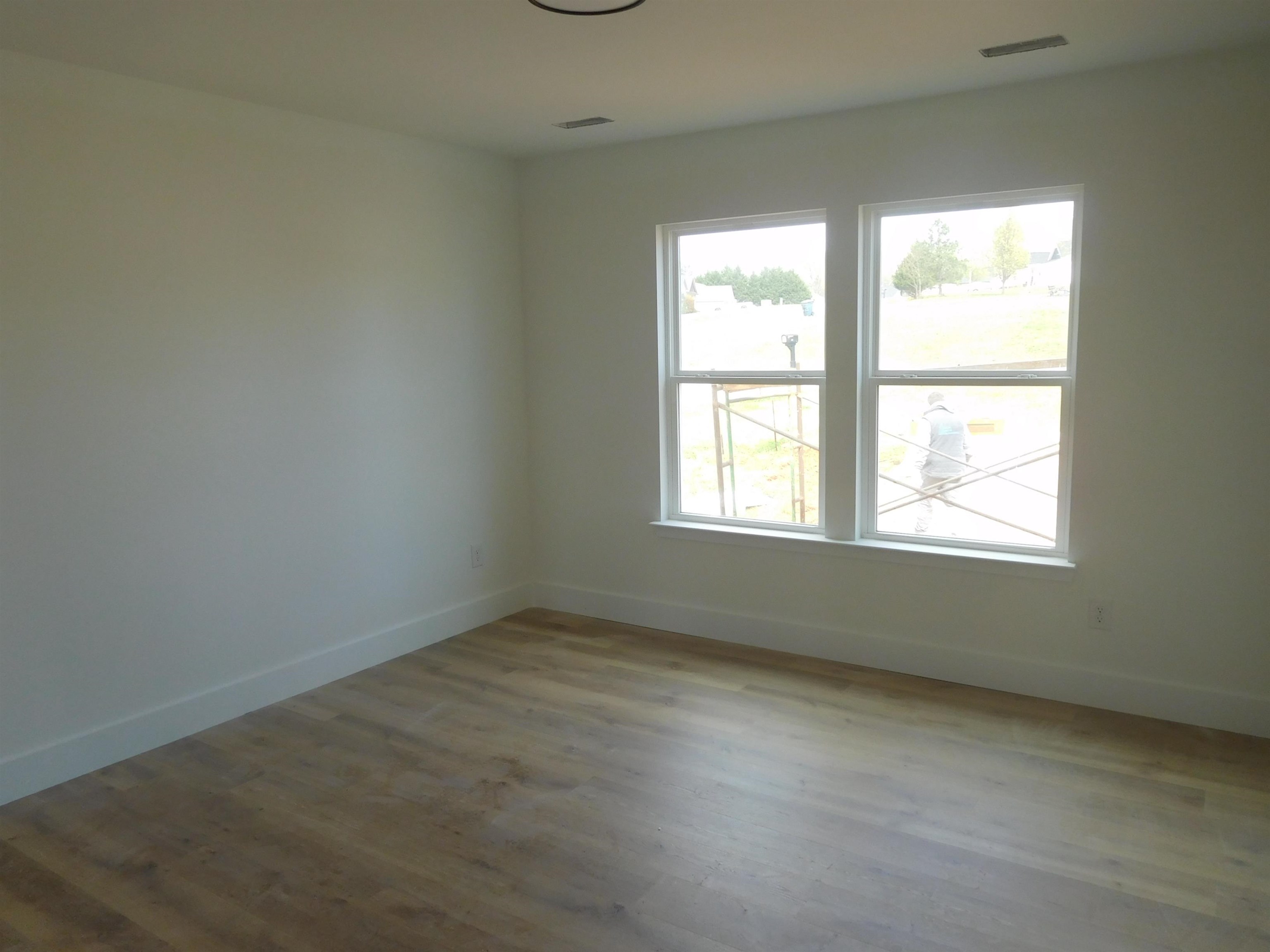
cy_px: 476
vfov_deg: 54.9
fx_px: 917
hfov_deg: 69.4
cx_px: 635
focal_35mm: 25
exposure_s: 1/100
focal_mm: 4.5
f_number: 3.4
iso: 125
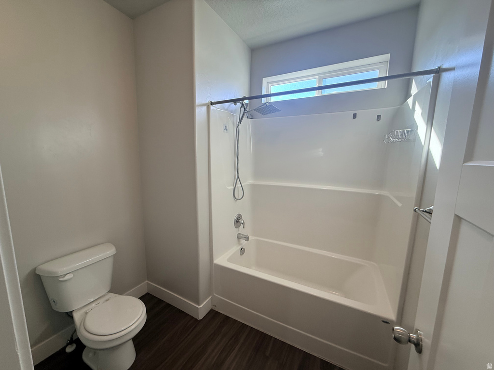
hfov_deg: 102.1
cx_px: 247
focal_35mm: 14
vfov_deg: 85.7
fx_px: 200
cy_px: 185
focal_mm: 2.22
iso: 100
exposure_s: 1/120
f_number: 2.2
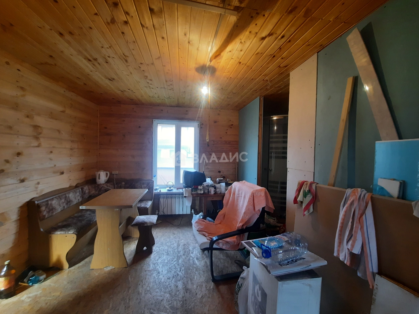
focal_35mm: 13
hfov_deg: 106.2
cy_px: 157
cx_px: 210
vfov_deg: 89.9
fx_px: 157
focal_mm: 1.74
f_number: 2.2
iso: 160
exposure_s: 1/33
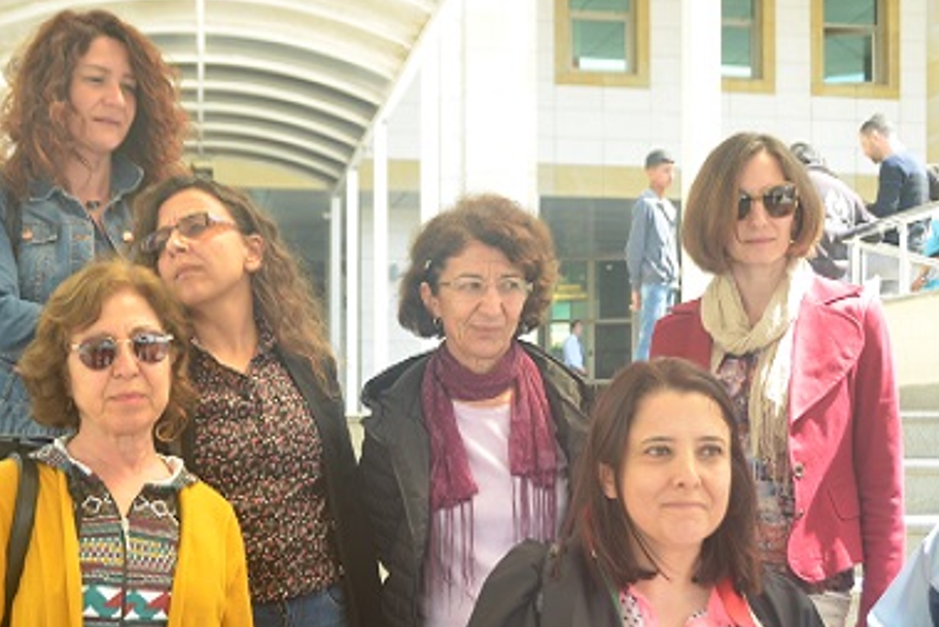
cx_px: 500
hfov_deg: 35.0
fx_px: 1487
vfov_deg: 23.6
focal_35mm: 57
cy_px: 439
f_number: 4.5
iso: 100
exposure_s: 1/80
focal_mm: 24
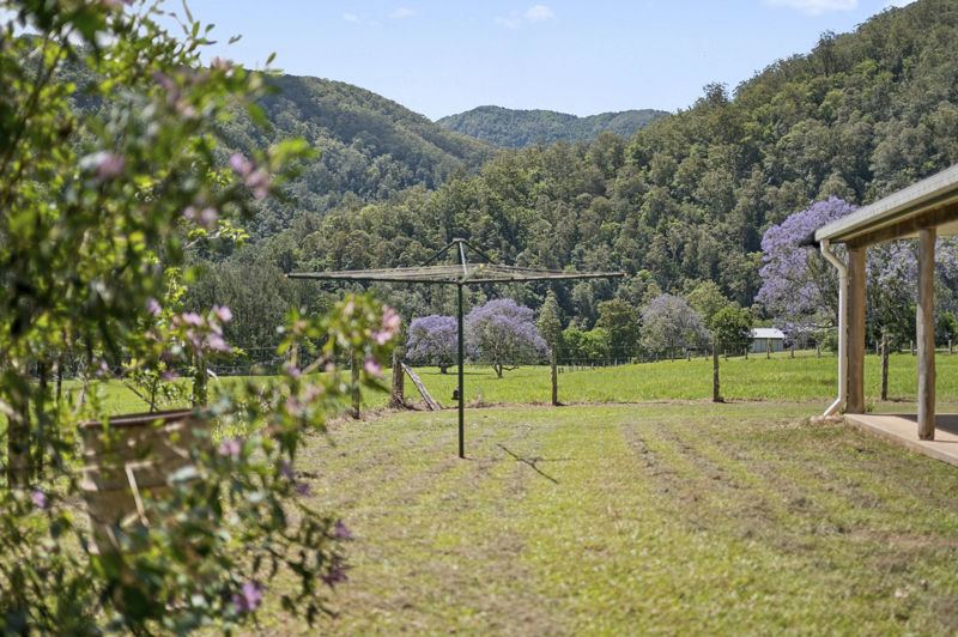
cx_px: 479
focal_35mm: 35
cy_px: 318
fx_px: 931
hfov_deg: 54.5
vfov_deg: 37.8
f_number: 1.4
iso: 200
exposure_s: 1/2500
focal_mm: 35
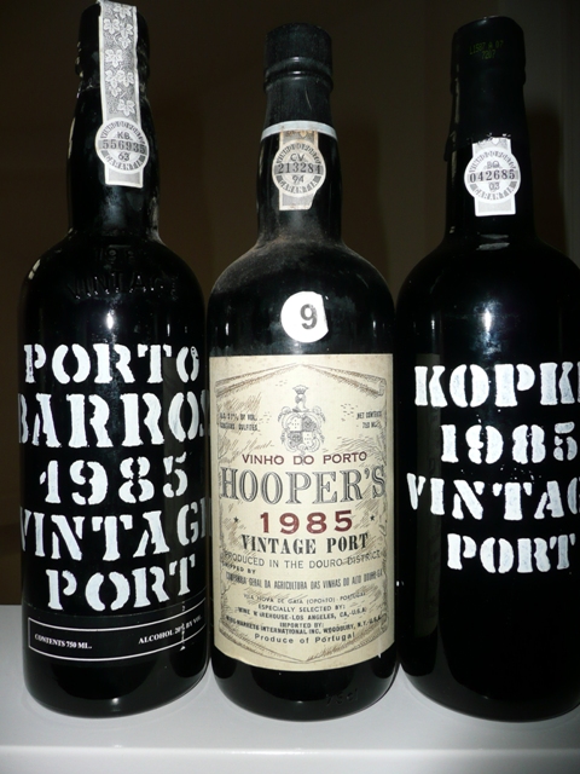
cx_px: 290
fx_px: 626
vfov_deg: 63.4
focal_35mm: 28
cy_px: 387
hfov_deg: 49.7
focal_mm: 4.6
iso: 100
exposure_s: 1/30
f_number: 3.3
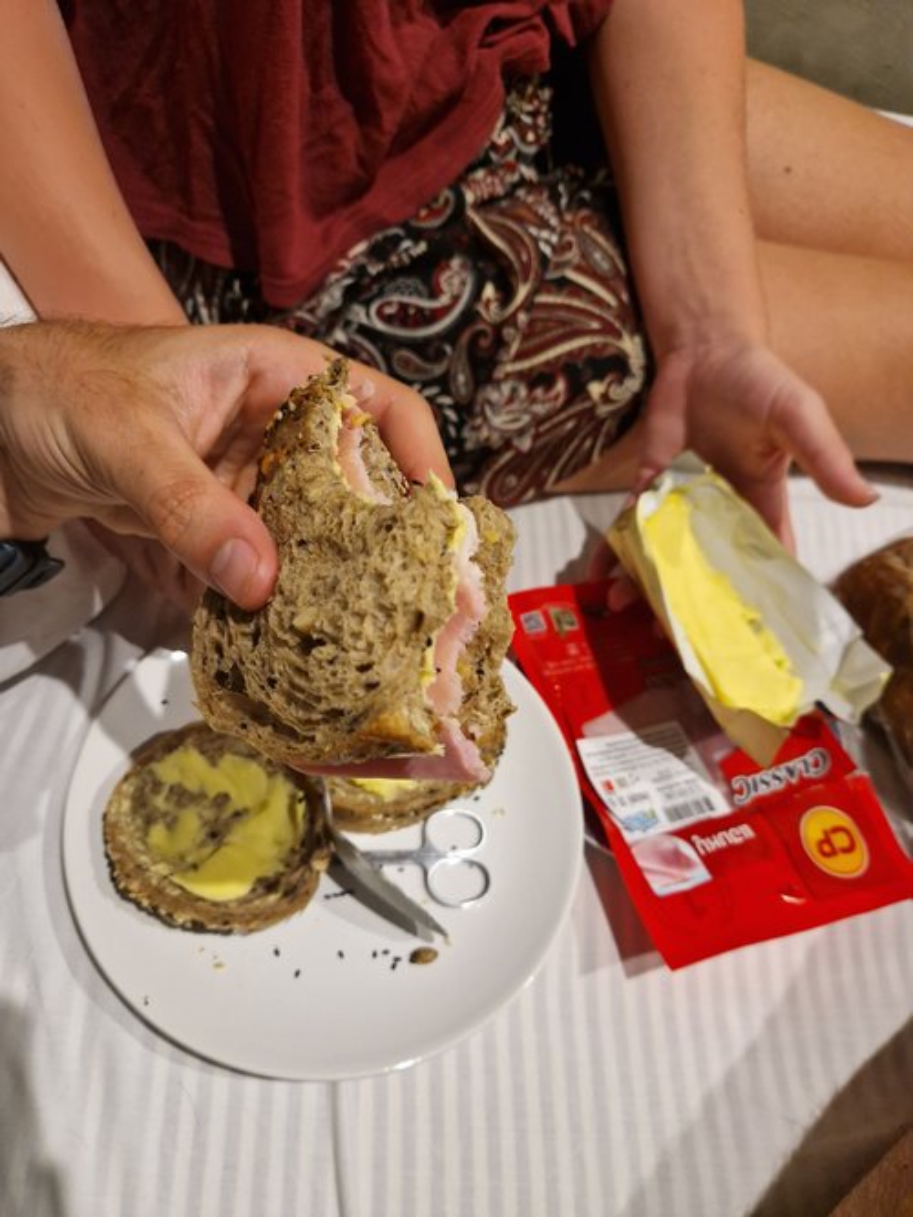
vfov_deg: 73.9
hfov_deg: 58.9
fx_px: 808
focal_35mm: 23
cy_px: 608
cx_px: 456
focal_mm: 5.4
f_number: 1.8
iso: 800
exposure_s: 1/50
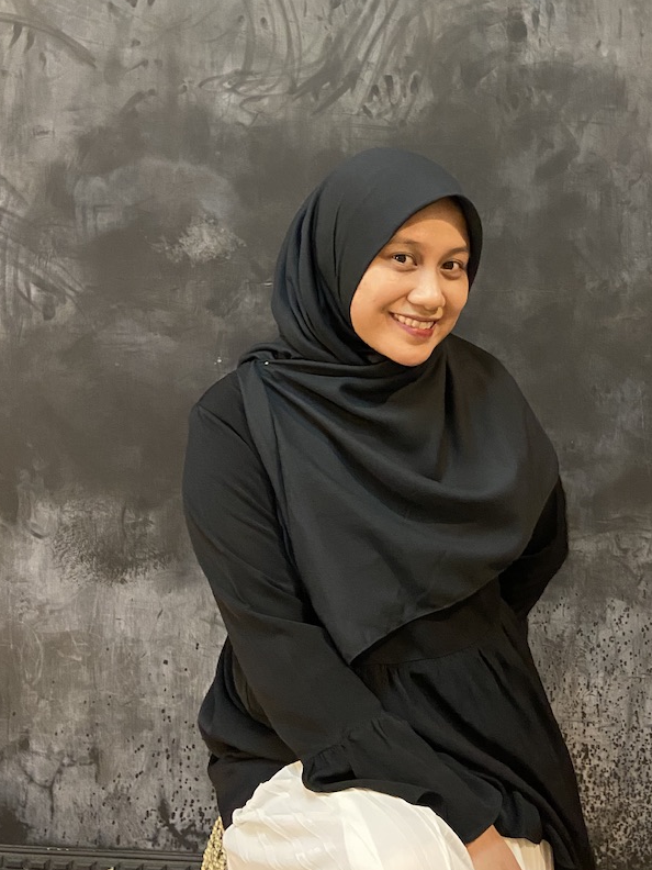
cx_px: 398
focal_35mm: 42
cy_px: 271
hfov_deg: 34.2
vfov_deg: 44.0
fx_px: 1055
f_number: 1.8
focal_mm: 4.25
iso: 640
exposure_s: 1/25
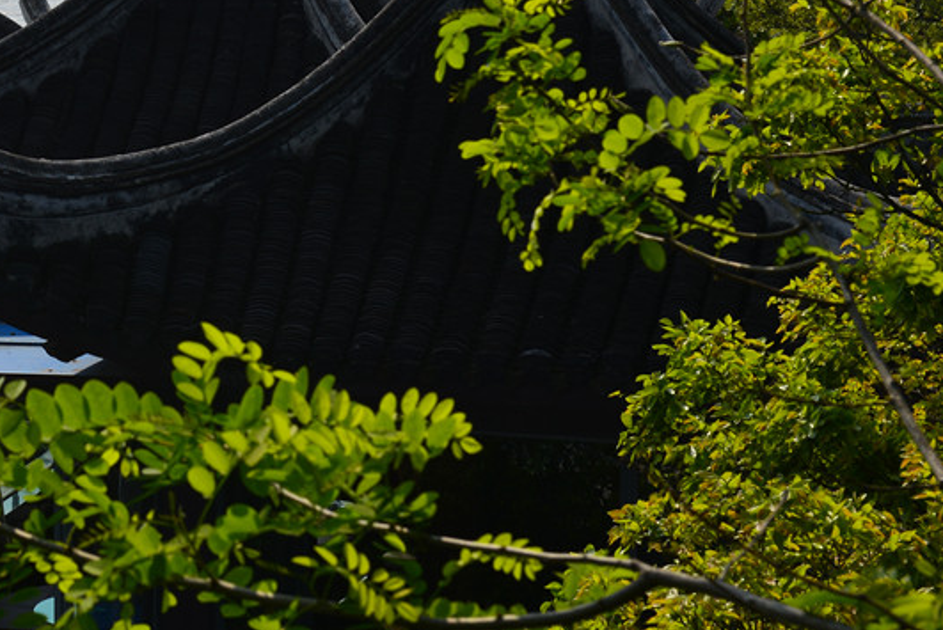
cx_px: 2
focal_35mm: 124
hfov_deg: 16.2
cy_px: 160
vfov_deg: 11.1
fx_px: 3251
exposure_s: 1/160
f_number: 16
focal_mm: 55
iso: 100
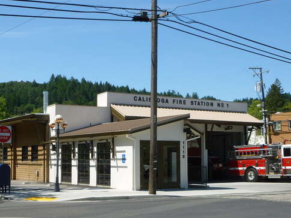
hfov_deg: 34.2
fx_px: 471
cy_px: 128
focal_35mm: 56
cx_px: 116
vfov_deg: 26.0
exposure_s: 1/800
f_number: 3.6
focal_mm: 6.1
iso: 100
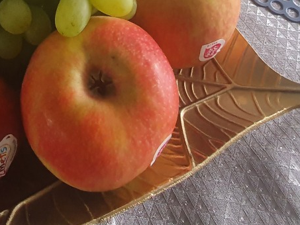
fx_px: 373
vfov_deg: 27.0
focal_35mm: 43
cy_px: -84
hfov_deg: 42.4
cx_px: 72
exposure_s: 1/50
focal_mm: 1.8
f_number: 2.2
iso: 250
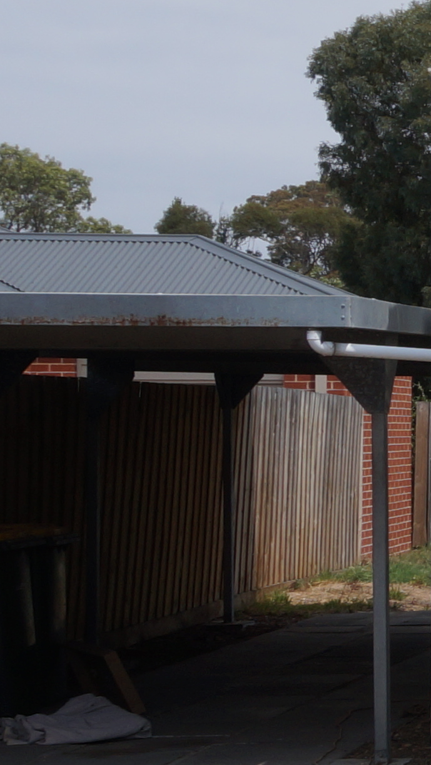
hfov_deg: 8.5
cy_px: 426
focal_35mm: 112
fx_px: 2274
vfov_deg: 19.1
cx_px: 1409
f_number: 11
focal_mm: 16
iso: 100
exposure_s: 1/200
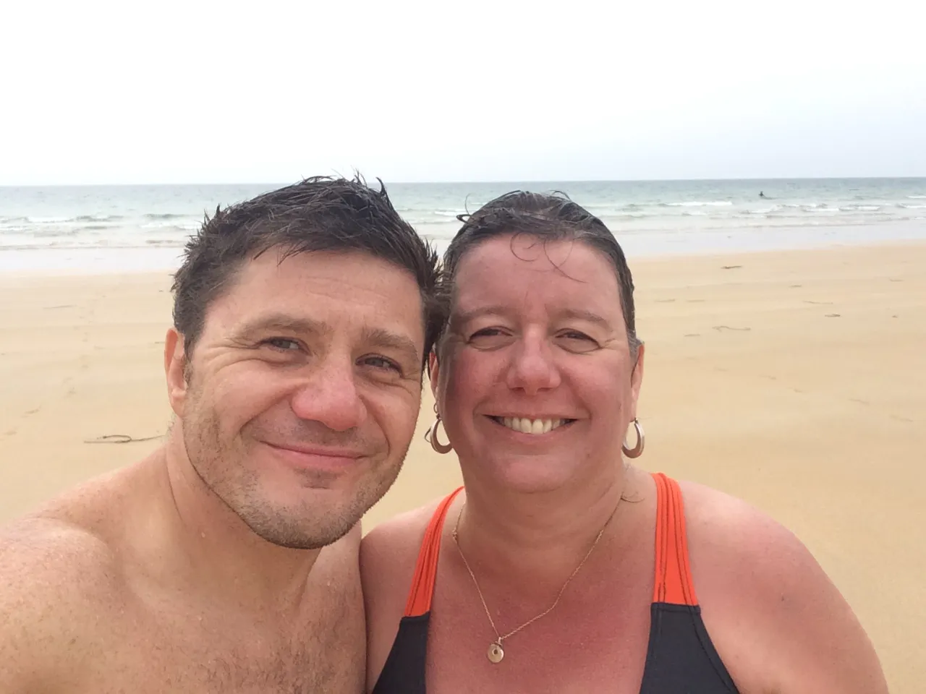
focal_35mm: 31
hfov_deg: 58.4
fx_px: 829
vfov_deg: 45.4
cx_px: 463
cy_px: 347
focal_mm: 2.15
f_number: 2.4
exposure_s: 1/763
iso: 50
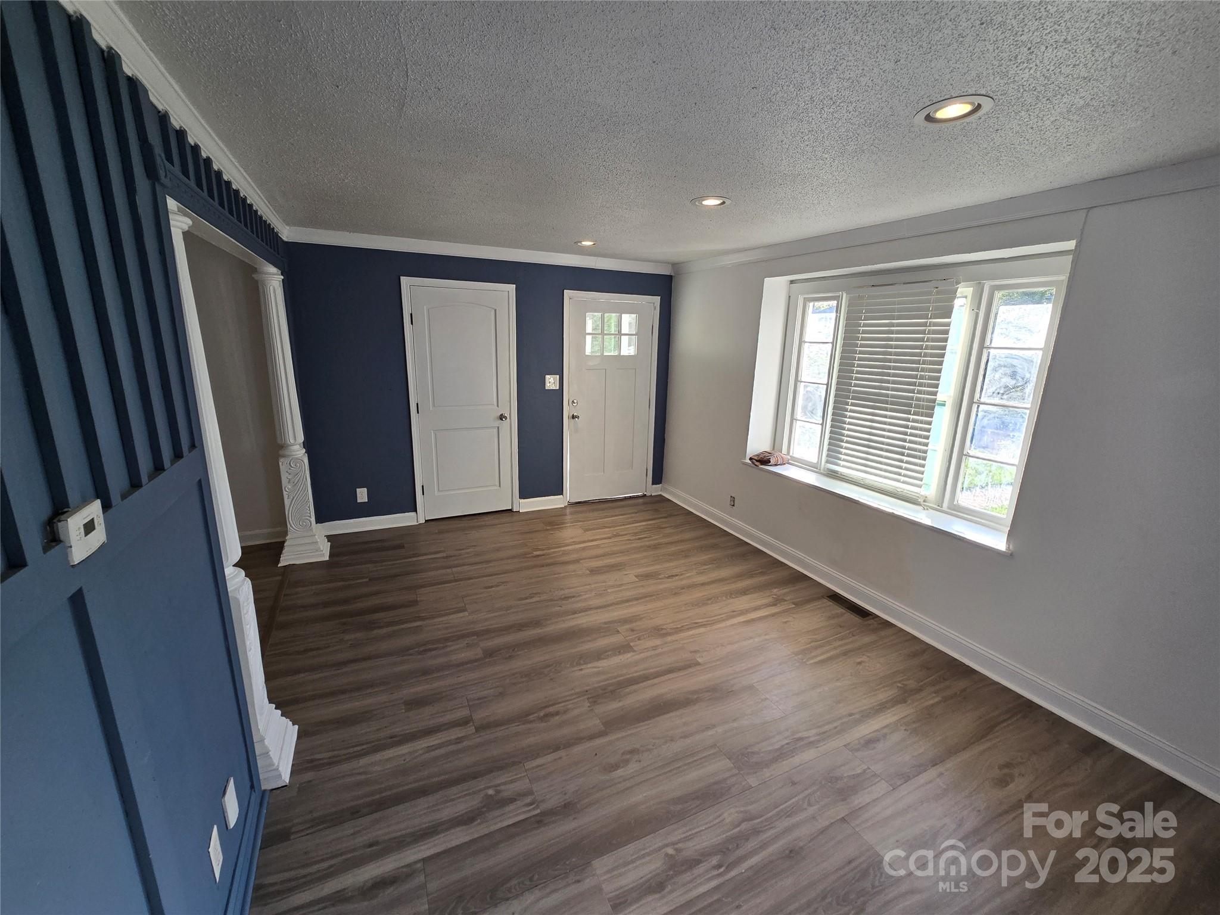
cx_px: 610
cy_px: 458
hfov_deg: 106.2
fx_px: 458
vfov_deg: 89.9
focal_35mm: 13
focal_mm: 2.2
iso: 80
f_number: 2.2
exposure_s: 1/120
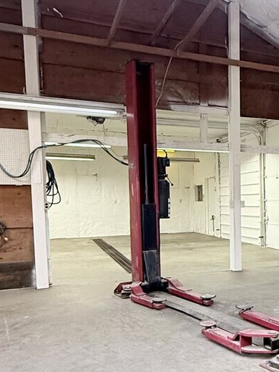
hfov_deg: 35.6
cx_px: 247
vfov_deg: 48.6
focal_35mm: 38
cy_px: 231
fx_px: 409
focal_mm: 2.22
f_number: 2.2
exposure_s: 1/120
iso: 400
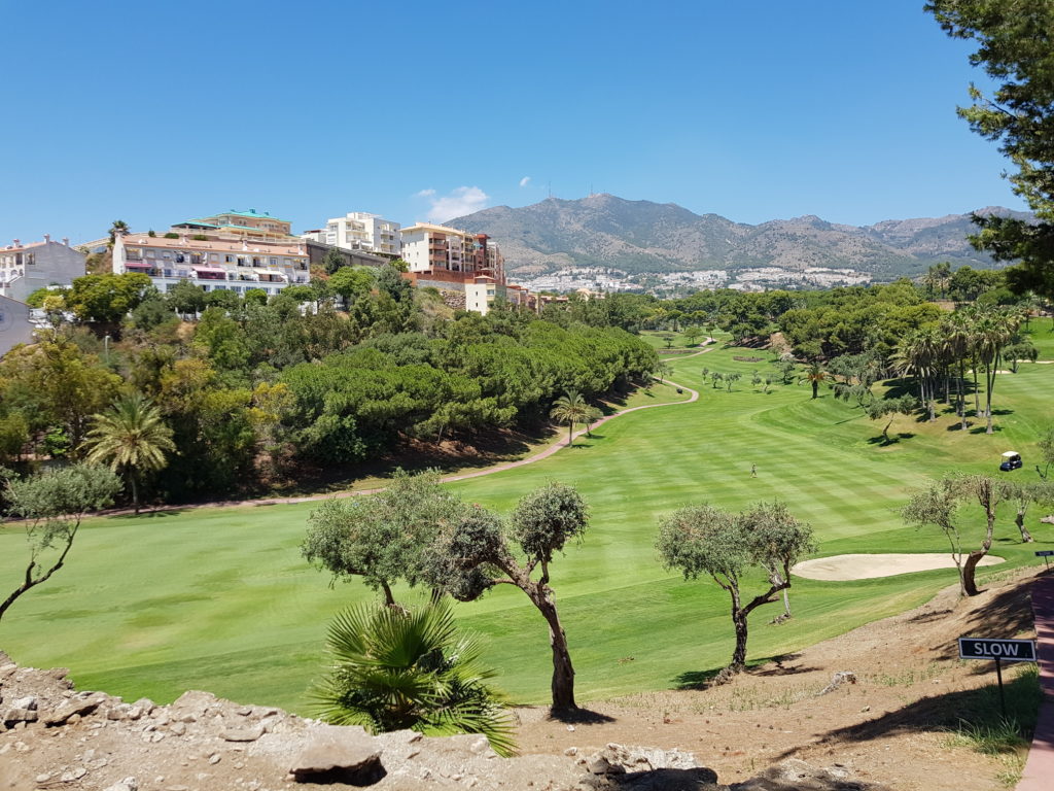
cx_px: 527
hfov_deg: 67.3
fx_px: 792
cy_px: 396
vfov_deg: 53.1
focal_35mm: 26
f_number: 1.7
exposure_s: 1/1612
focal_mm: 4.2
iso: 40
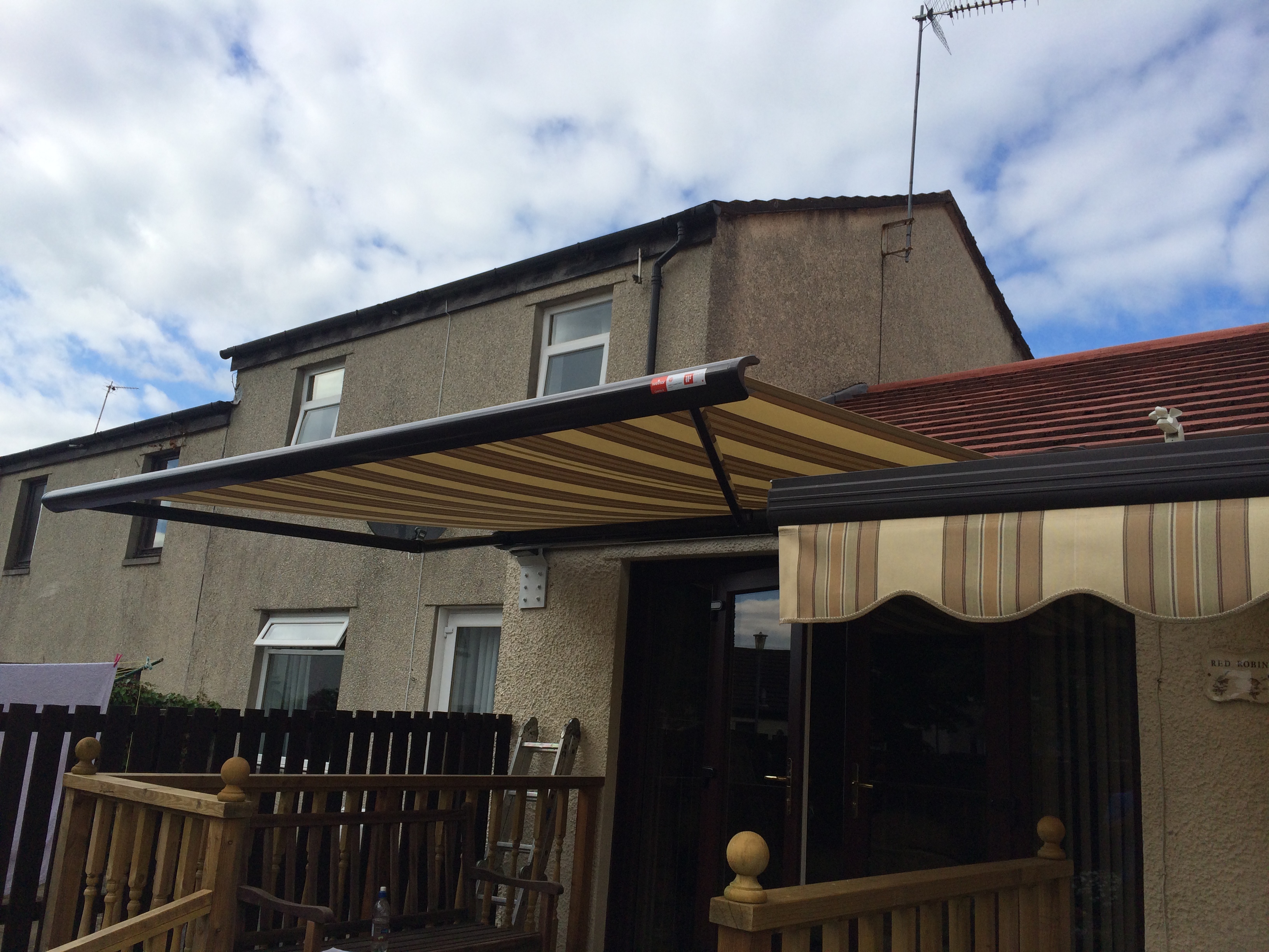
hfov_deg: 60.0
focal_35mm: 30
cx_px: 634
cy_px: 476
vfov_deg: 46.8
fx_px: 1100
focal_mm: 4.12
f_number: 2.2
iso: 32
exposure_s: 1/2564
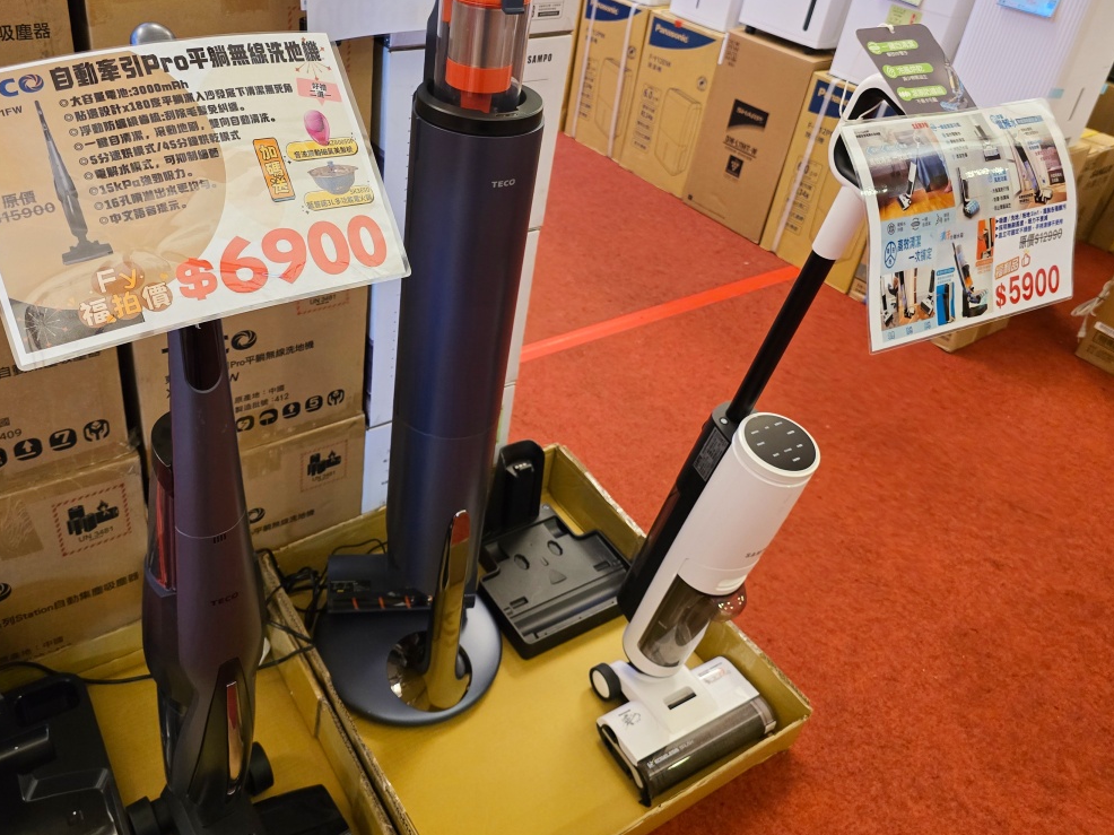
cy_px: 339
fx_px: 901
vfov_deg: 49.5
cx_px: 469
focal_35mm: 28
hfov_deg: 63.1
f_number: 1.7
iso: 800
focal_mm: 6.3
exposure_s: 1/120
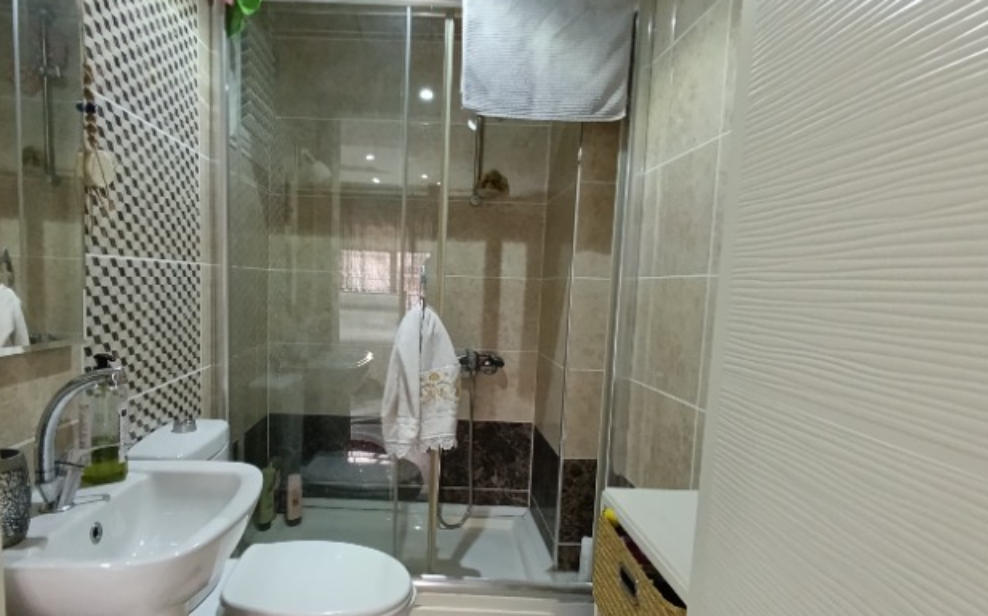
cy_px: 360
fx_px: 592
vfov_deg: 54.7
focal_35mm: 22
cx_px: 431
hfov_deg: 79.3
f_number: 2.2
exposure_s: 1/33.3
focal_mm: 1.65
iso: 500
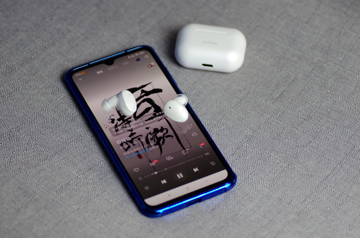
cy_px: 119
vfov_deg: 10.1
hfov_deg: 15.2
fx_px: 1347
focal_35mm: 135
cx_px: 180
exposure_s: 1/125
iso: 800
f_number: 2.8
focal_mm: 90
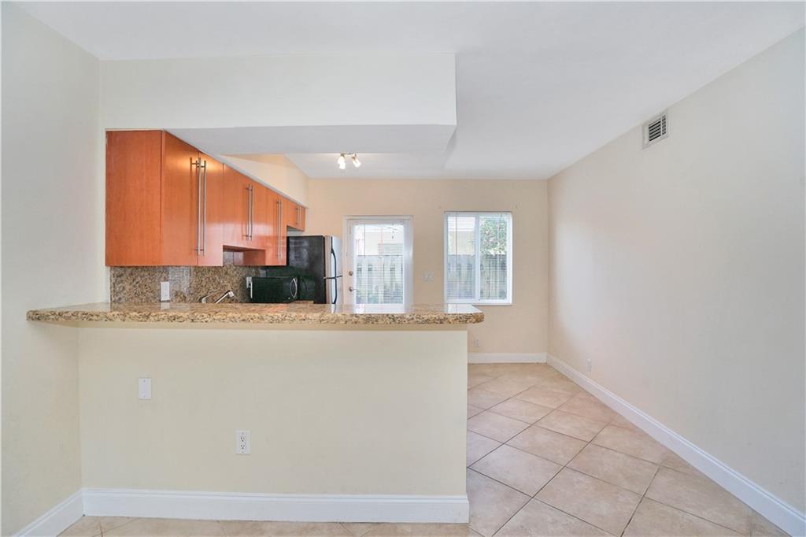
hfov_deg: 96.8
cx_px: 403
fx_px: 358
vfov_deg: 73.7
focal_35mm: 16
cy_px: 268
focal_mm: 16
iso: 500
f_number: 5.6
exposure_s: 1/100
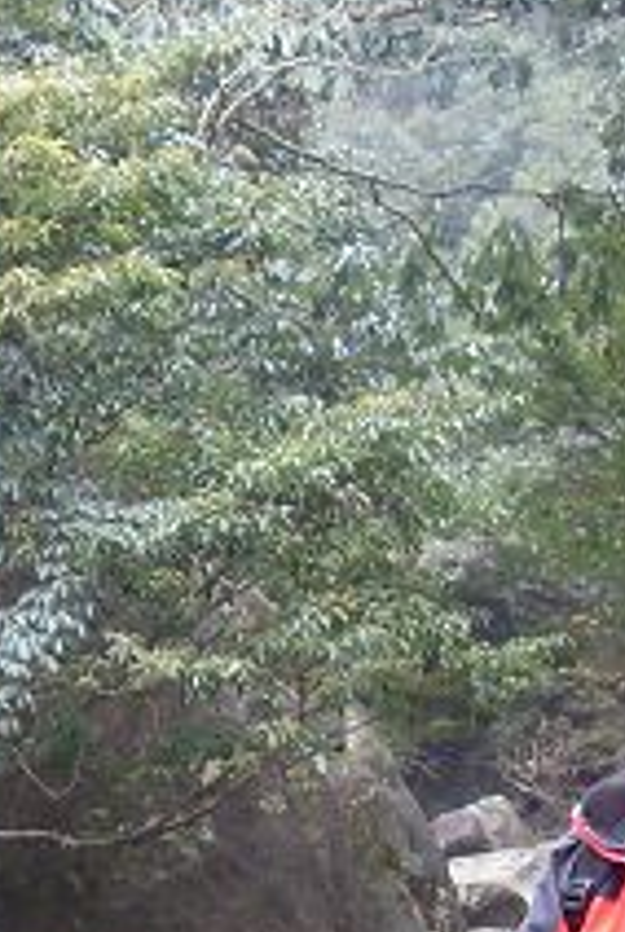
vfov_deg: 13.9
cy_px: 972
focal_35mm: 145
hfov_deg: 9.5
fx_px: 3763
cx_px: 497
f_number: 2.8
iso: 100
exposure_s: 1/45
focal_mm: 6.3
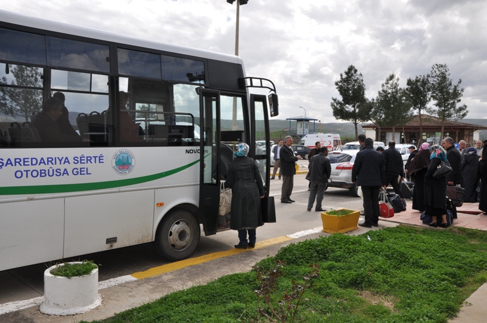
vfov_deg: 41.6
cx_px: 244
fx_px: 426
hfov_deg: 59.6
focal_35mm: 32
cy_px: 162
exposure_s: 1/200
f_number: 13
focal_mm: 21
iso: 200
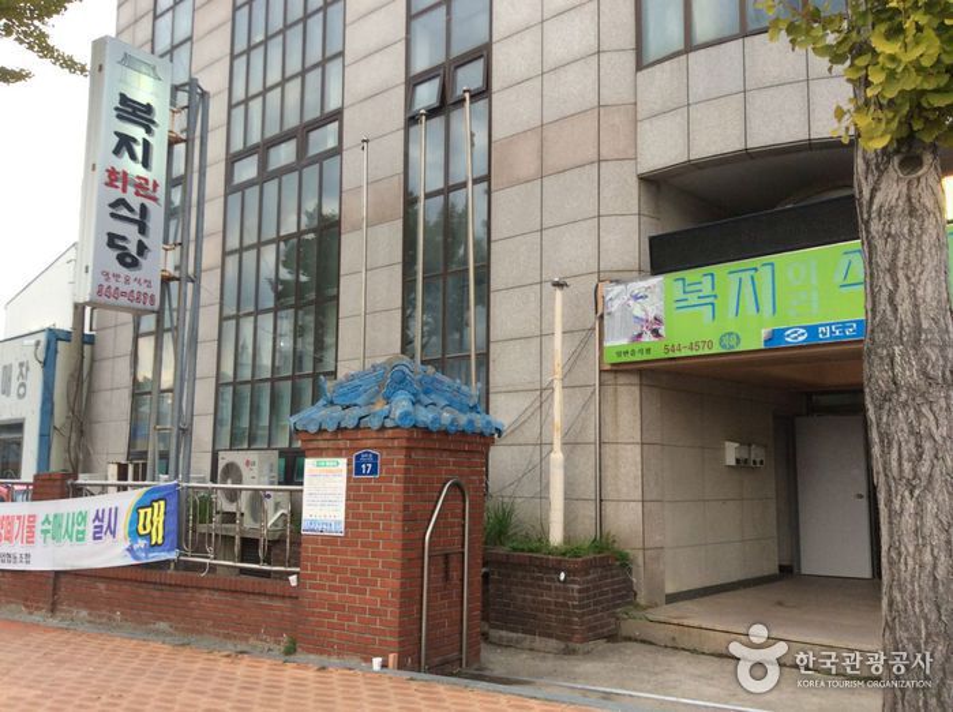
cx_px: 476
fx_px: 907
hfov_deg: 55.4
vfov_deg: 42.8
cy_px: 356
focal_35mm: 33
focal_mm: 3.3
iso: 40
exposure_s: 1/40
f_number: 2.4
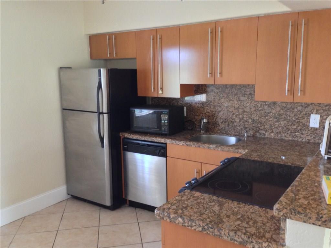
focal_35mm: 33
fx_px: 316
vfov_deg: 42.9
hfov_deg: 55.4
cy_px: 124
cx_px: 166
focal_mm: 4.12
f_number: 2.4
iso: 250
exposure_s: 1/20
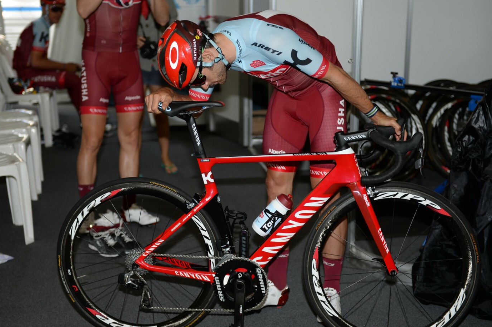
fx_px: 887
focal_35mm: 65
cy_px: 160
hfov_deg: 31.0
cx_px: 235
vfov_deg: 20.9
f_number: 2.8
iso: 200
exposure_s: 1/250
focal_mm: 56
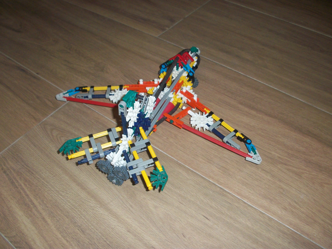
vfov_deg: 40.7
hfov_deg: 52.6
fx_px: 336
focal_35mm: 35
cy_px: 124
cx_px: 166
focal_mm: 6.3
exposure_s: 1/125
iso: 250
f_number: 3.1
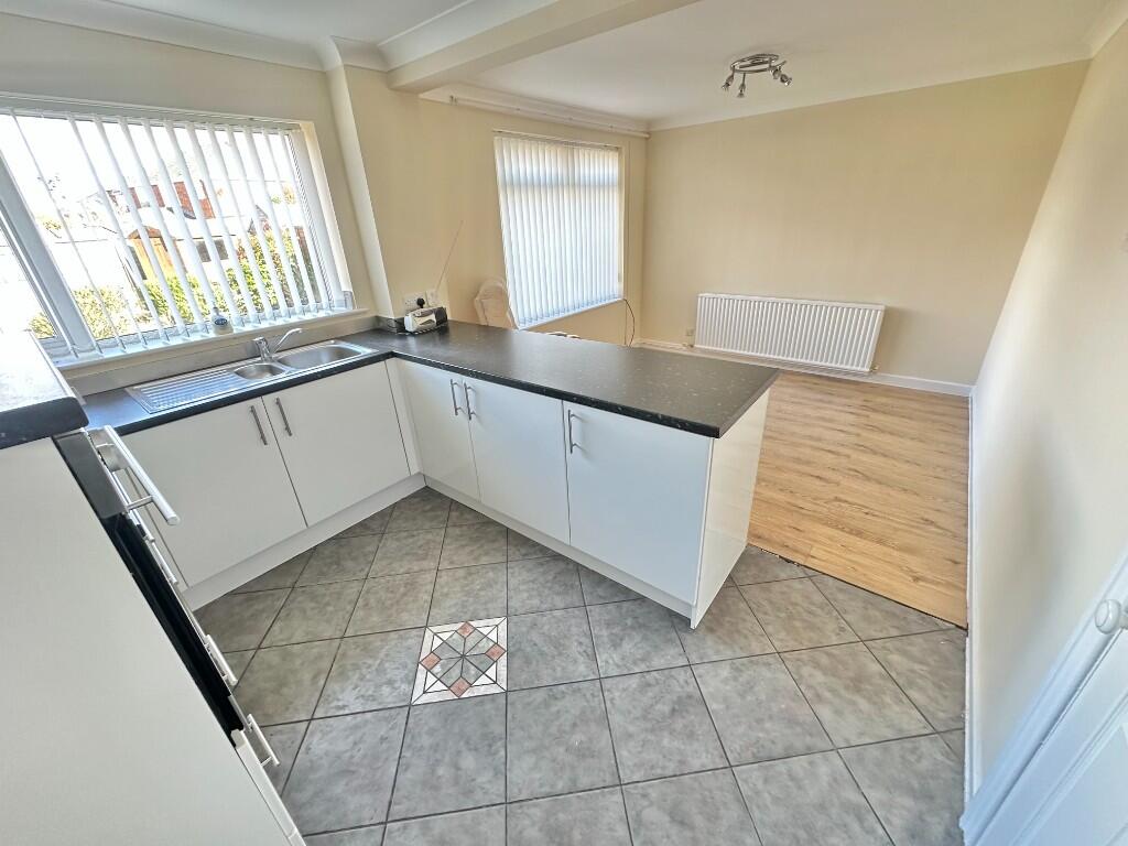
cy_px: 423
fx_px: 456
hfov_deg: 102.1
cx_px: 564
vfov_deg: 85.7
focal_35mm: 14
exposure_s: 1/99
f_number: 2.2
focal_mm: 2.22
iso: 250
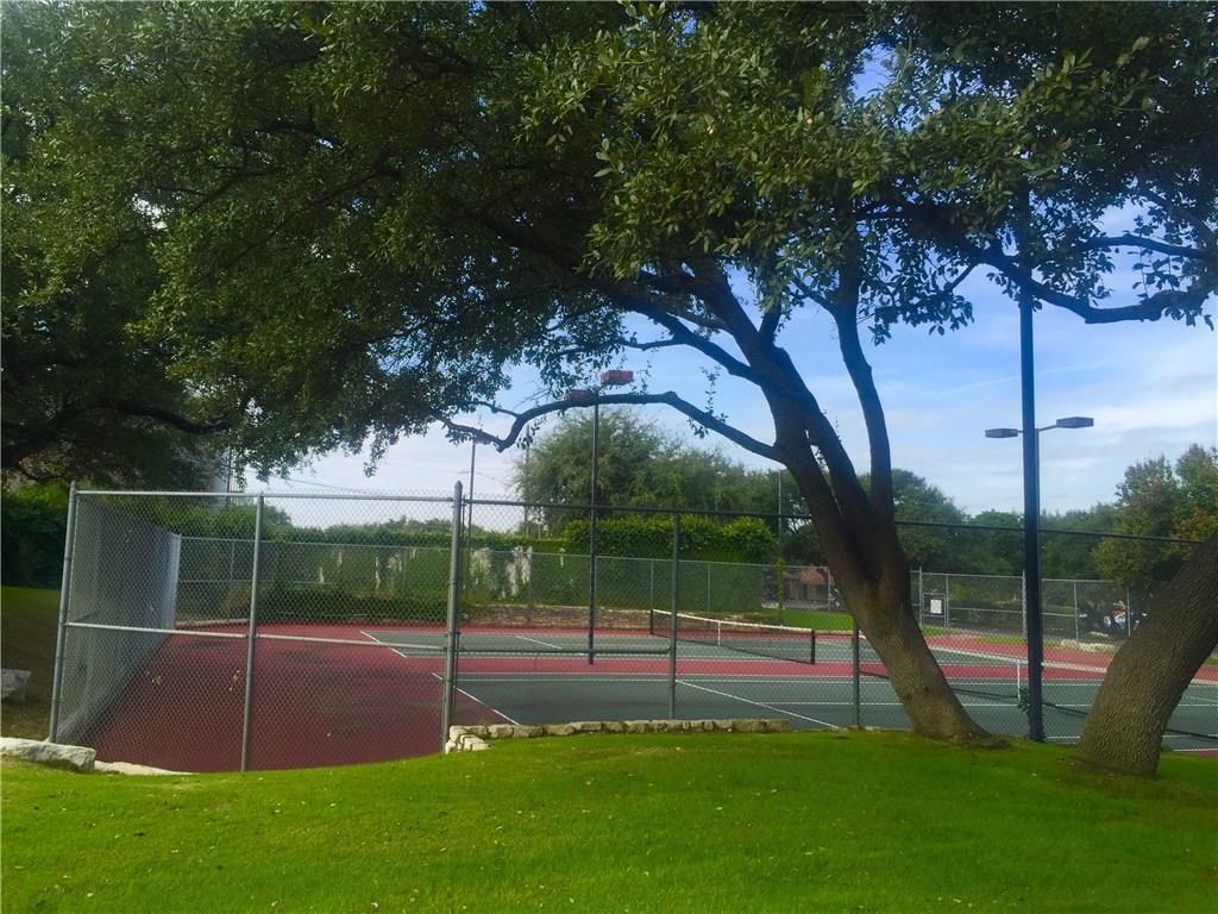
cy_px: 457
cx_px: 609
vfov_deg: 48.2
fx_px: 1020
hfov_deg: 61.7
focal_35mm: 29
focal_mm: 4.15
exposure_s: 1/1099
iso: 32
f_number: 2.2
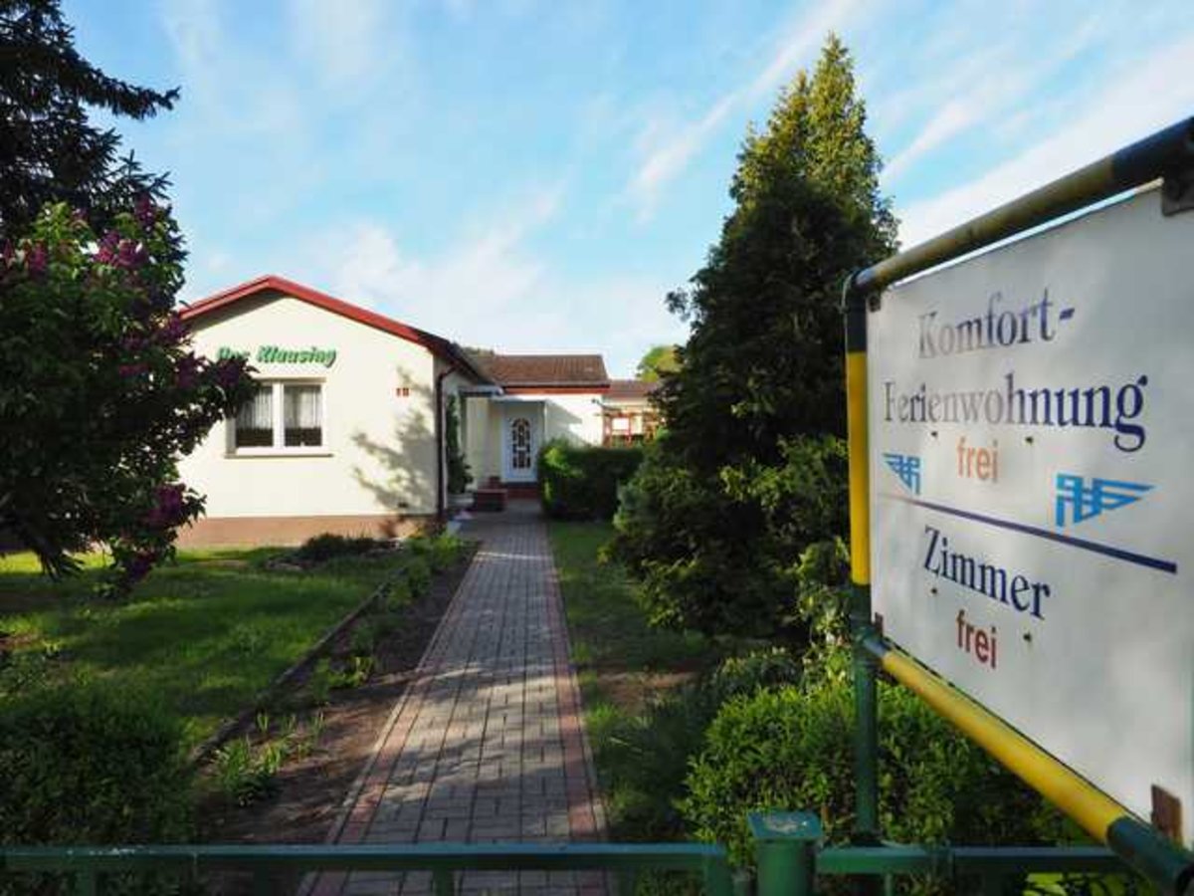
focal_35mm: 24
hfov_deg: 71.6
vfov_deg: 56.8
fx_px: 828
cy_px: 448
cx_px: 597
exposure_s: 1/320
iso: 200
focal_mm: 12
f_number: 6.3
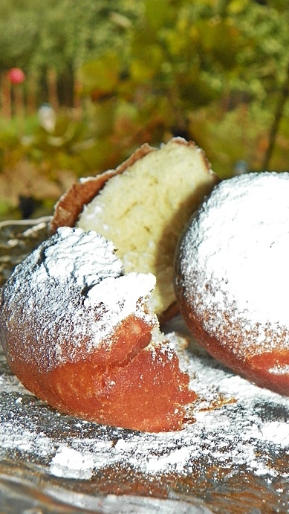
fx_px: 722
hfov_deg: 22.6
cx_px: 172
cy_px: 258
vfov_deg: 39.2
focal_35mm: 53
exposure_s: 1/160
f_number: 3.2
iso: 200
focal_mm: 8.5
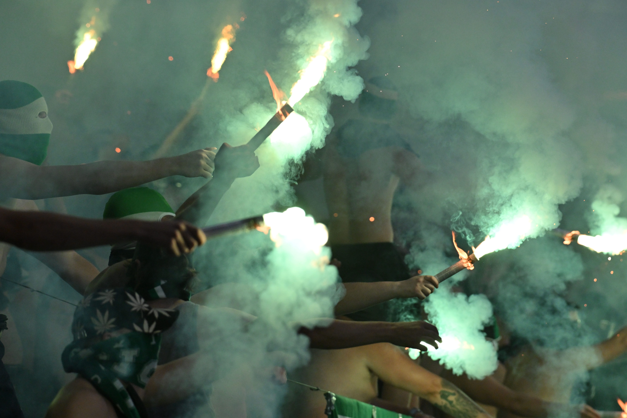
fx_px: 4354
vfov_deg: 5.5
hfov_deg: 8.2
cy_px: 209
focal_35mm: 250
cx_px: 314
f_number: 6.3
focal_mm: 250
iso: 2500
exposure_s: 1/2000
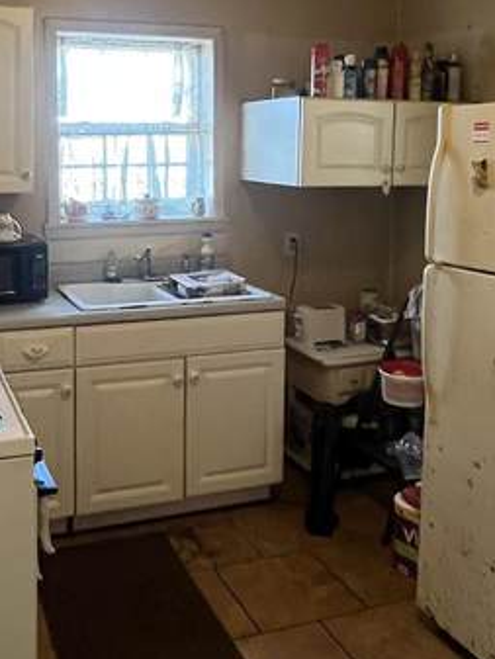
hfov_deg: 38.3
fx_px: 705
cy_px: 213
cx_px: 170
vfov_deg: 49.2
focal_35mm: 37
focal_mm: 1.57
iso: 640
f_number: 1.8
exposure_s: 1/60
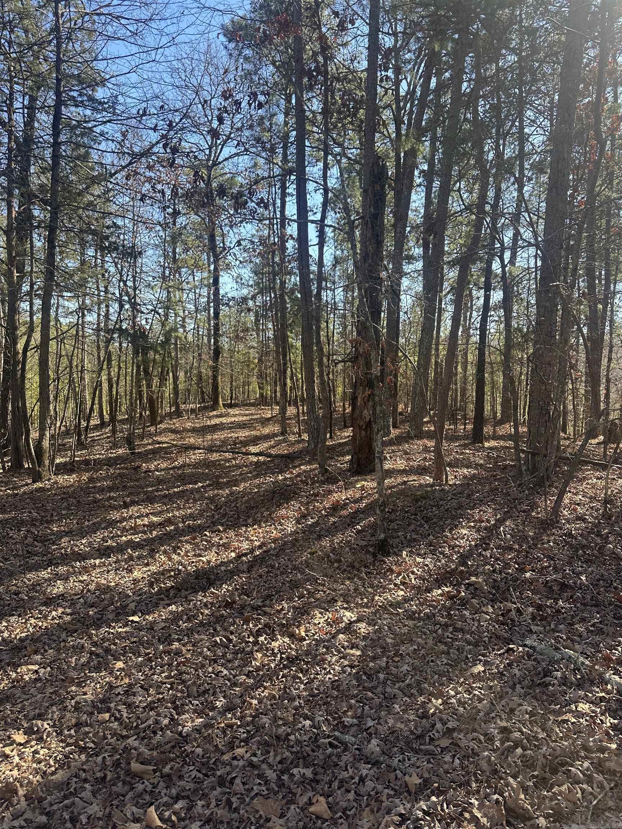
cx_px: 311
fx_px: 575
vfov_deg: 71.6
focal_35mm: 24
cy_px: 414
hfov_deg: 56.8
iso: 80
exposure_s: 1/663
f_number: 1.78
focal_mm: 6.86
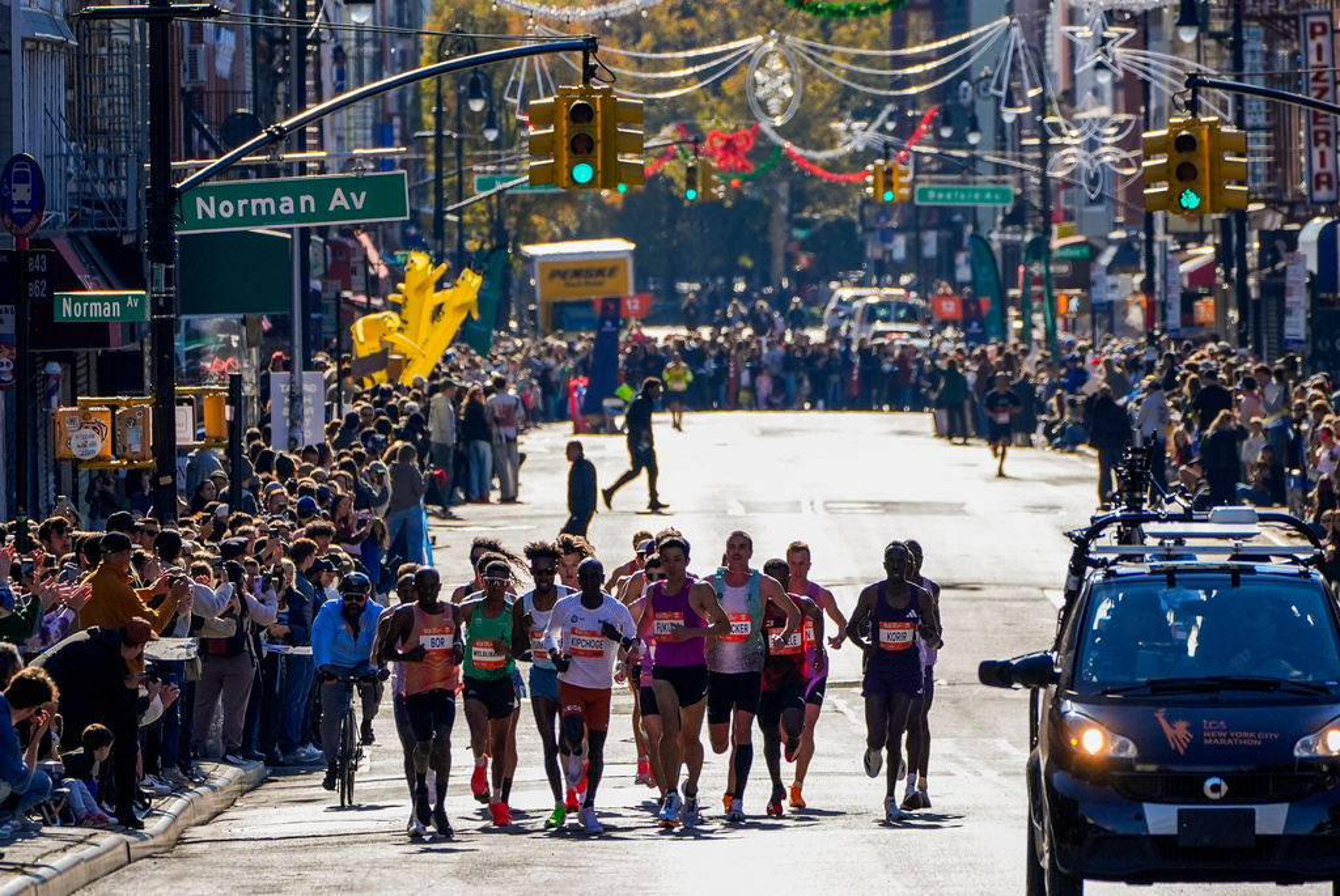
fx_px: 13786
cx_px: 670
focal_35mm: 370
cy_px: 448
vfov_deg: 3.7
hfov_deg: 5.6
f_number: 5.6
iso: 640
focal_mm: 247
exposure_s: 1/3200
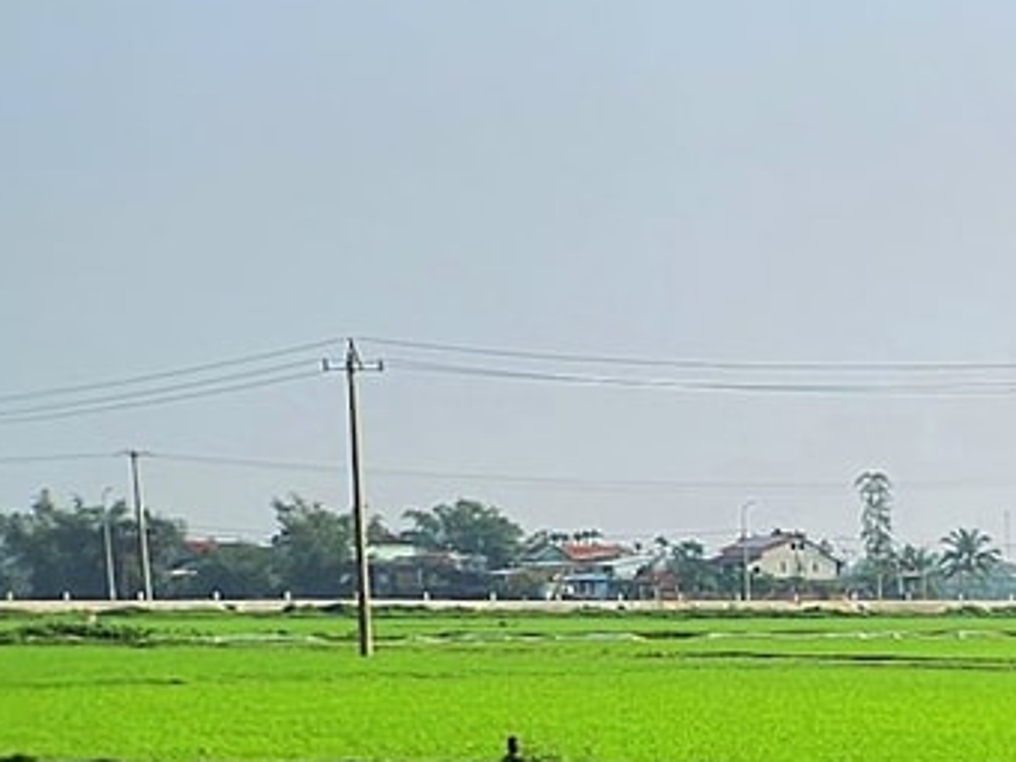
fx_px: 3816
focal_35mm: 130
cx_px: 2707
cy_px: 959
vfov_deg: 11.2
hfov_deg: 11.5
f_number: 1.8
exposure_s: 1/3333
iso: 20
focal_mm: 5.4
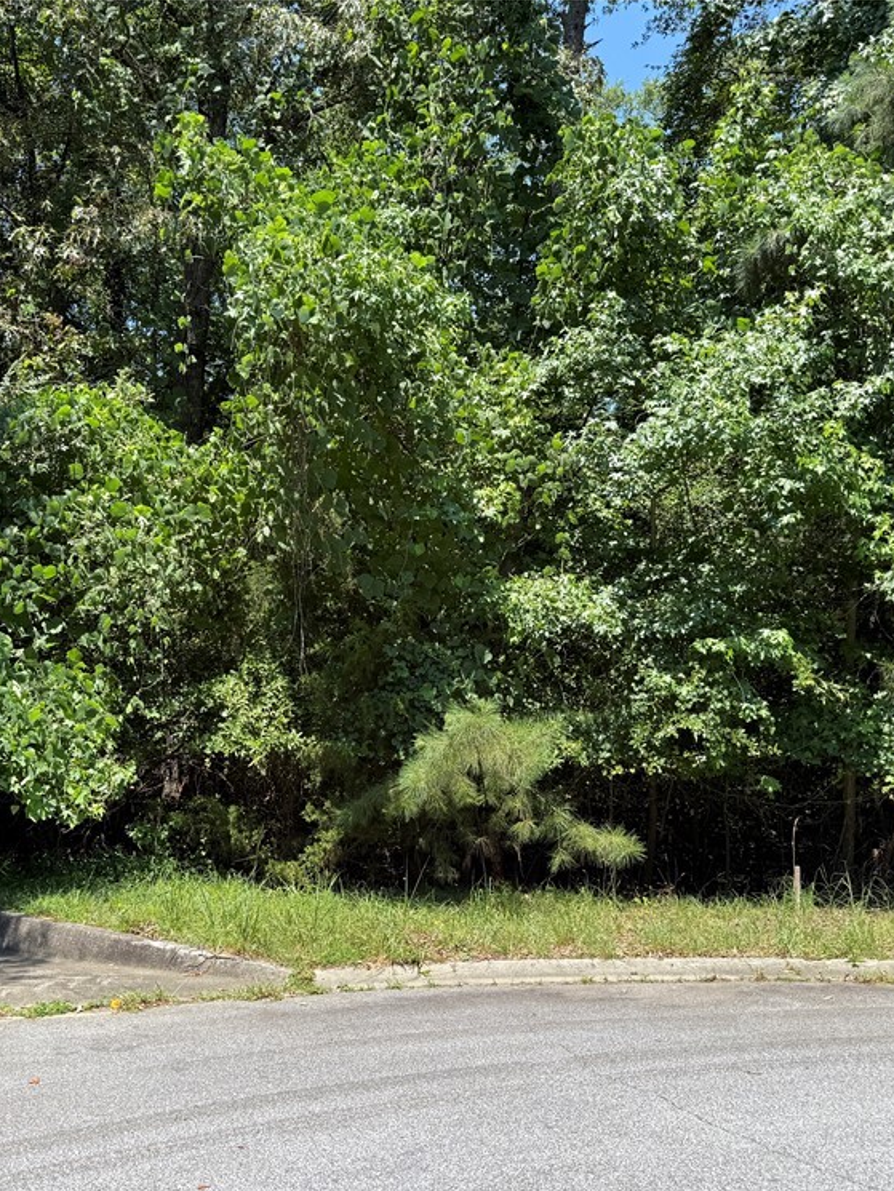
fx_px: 1136
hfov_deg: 42.7
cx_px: 352
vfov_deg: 55.3
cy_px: 612
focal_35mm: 33
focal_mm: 6.76
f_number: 1.78
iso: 80
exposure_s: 1/1314
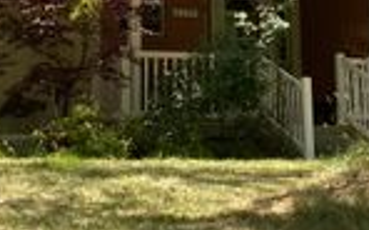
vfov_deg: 11.3
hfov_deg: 18.6
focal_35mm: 112
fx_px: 1125
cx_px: 229
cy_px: -80
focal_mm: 4.25
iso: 32
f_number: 1.8
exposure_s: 1/998
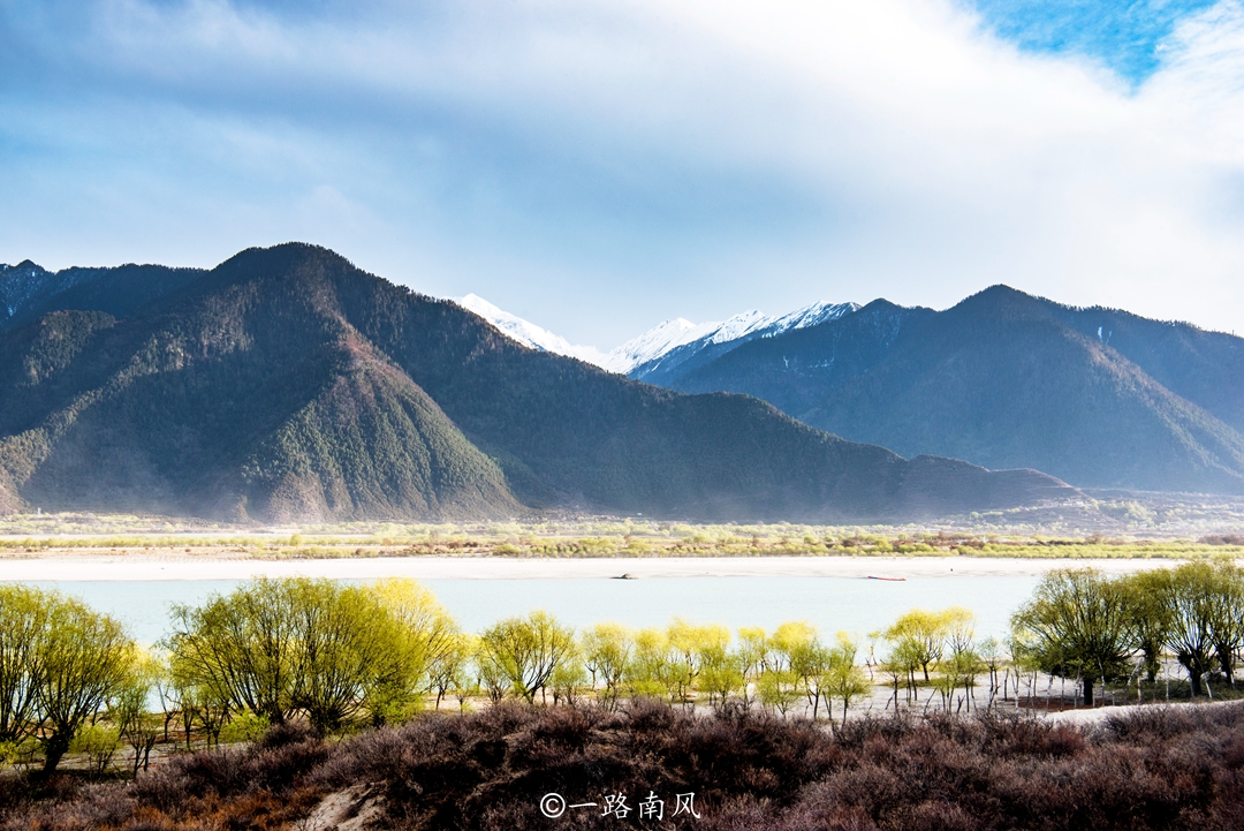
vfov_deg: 35.1
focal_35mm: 38
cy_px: 416
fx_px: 1314
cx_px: 622
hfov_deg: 50.7
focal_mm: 38
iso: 200
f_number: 16
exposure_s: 1/100
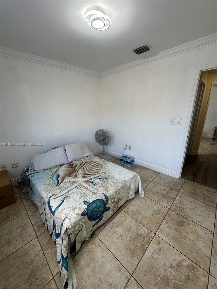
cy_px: 144
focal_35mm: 14
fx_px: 117
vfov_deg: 102.1
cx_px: 108
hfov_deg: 85.7
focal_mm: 2.22
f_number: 2.2
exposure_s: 1/99
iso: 80
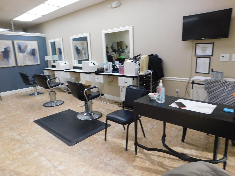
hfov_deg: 73.9
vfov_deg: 58.9
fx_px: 156
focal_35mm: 23
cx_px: 118
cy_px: 88
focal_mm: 4
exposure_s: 1/50
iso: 125
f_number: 3
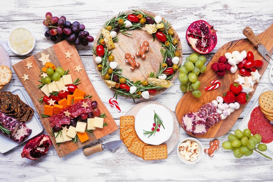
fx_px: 296
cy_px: 91
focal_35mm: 39
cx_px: 136
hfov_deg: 49.6
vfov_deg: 34.2
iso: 100
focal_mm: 26
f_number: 13
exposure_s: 4
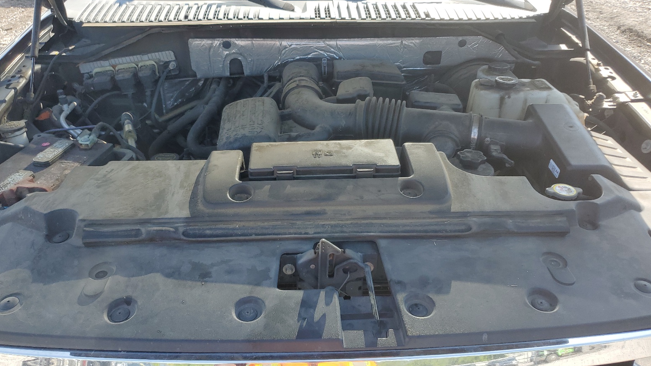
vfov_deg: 40.2
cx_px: 322
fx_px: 501
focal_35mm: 29
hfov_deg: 66.1
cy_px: 184
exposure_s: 1/769
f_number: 1.5
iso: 50
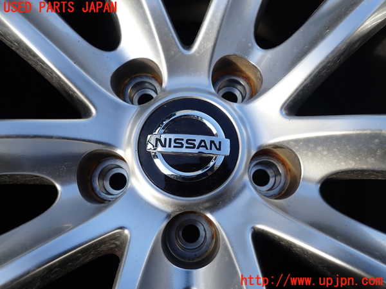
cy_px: 144
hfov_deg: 69.4
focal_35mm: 25
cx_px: 193
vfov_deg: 54.9
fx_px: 279
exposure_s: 1/500
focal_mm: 4.5
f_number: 2.8
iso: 100
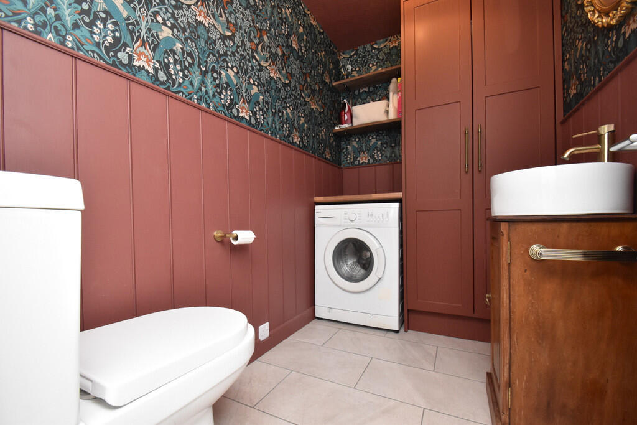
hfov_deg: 100.4
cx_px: 318
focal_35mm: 15
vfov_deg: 77.3
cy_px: 212
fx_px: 265
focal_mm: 10
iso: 1600
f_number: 8
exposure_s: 1/60
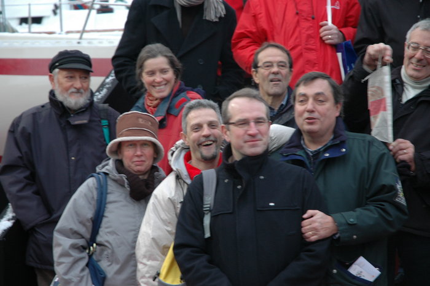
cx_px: 215
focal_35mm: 105
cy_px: 143
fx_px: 1253
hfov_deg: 19.5
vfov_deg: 13.0
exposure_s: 1/40
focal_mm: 70
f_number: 4.5
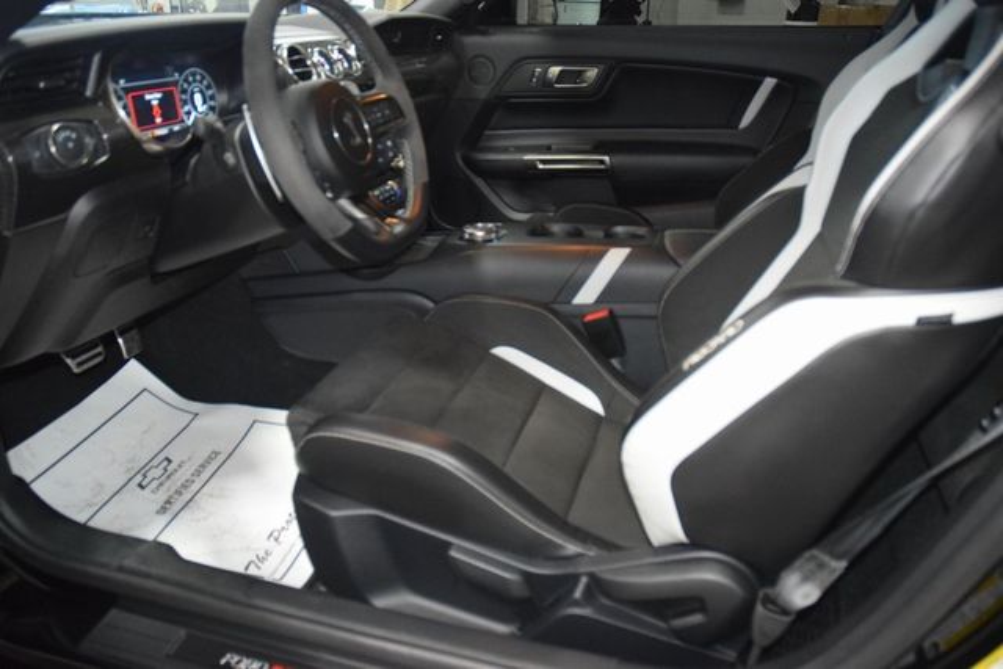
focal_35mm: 27
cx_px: 502
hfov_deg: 67.4
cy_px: 334
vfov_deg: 48.0
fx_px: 752
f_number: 3.5
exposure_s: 1/80
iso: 3200
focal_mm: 18
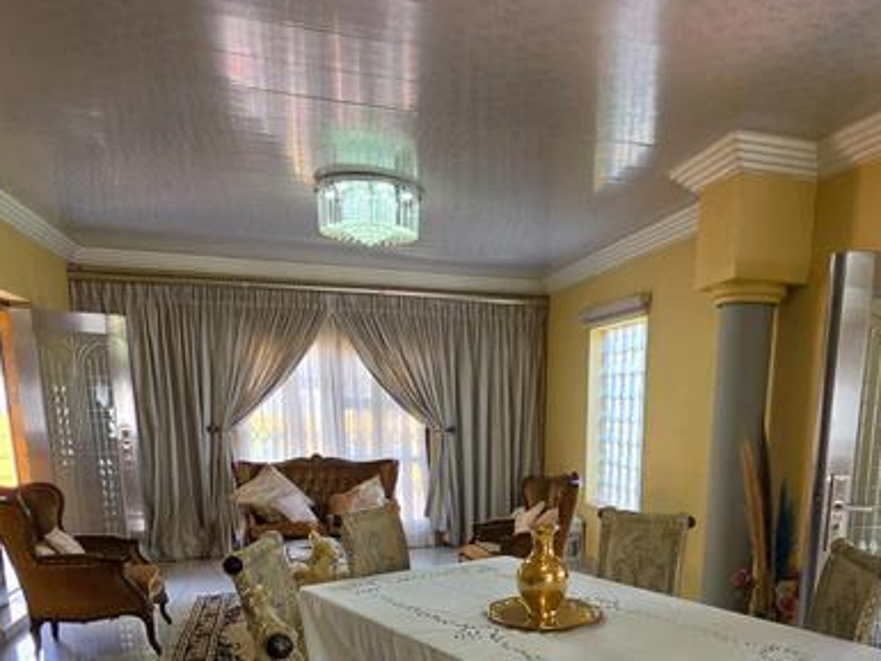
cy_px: 579
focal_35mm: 27
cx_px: 561
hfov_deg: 64.2
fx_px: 687
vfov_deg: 46.9
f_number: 1.9
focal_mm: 2.2
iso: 50
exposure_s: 1/100
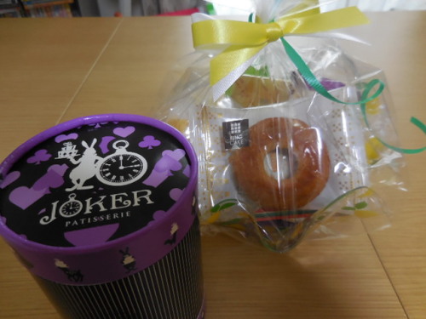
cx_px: 213
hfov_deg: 69.4
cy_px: 160
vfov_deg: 54.9
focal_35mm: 25
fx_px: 308
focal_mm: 4.5
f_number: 3.3
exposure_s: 1/30
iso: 280
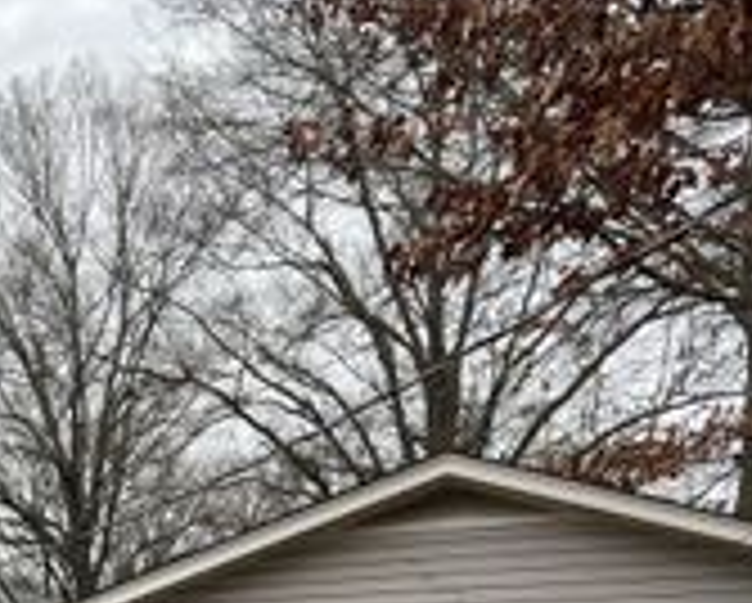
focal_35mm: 76
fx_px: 1693
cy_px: 727
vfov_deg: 19.1
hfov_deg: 23.2
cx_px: -117
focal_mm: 5.7
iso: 50
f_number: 1.5
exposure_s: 1/780
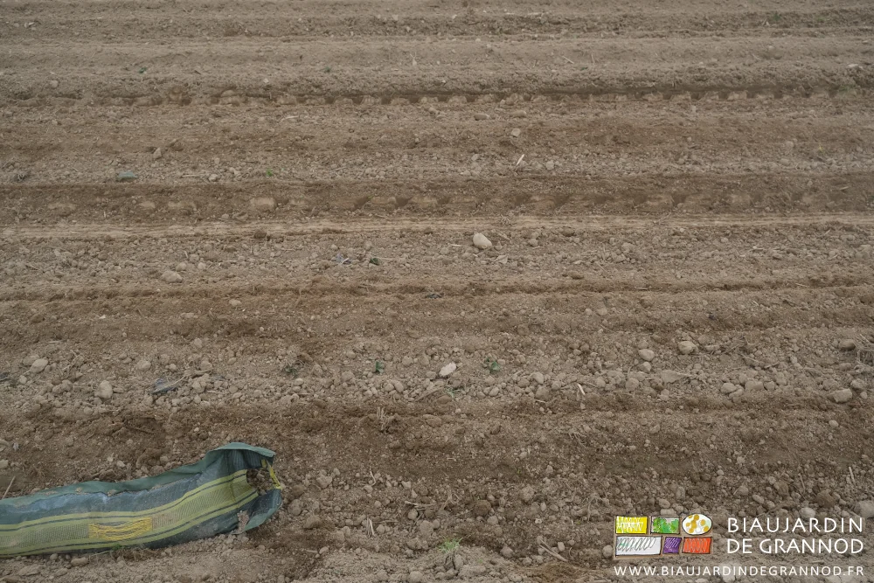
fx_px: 753
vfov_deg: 42.3
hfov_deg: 60.3
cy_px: 292
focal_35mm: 31
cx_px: 437
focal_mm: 20.5
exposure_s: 1/140
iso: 160
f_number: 5
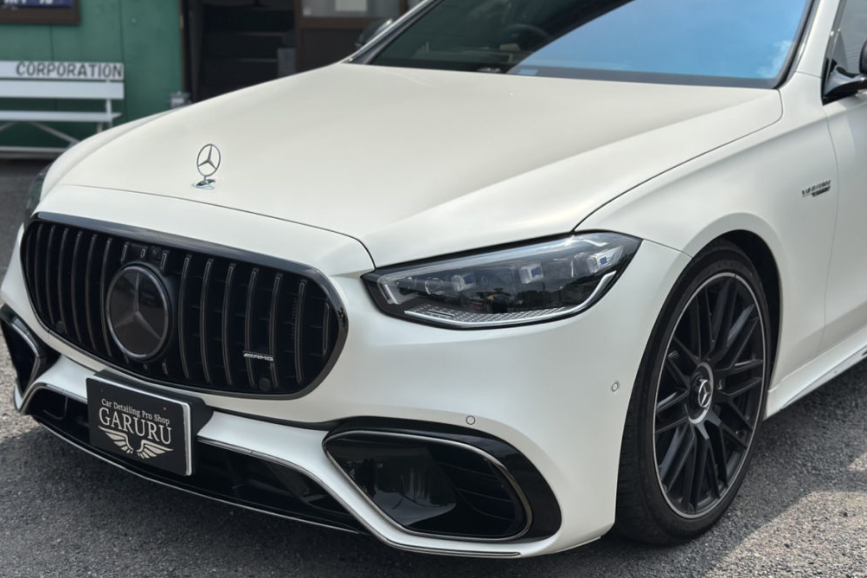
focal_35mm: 51
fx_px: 1228
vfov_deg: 26.5
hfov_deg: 38.9
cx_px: 425
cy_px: 293
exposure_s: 1/13699
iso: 100
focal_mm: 6.86
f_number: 1.78
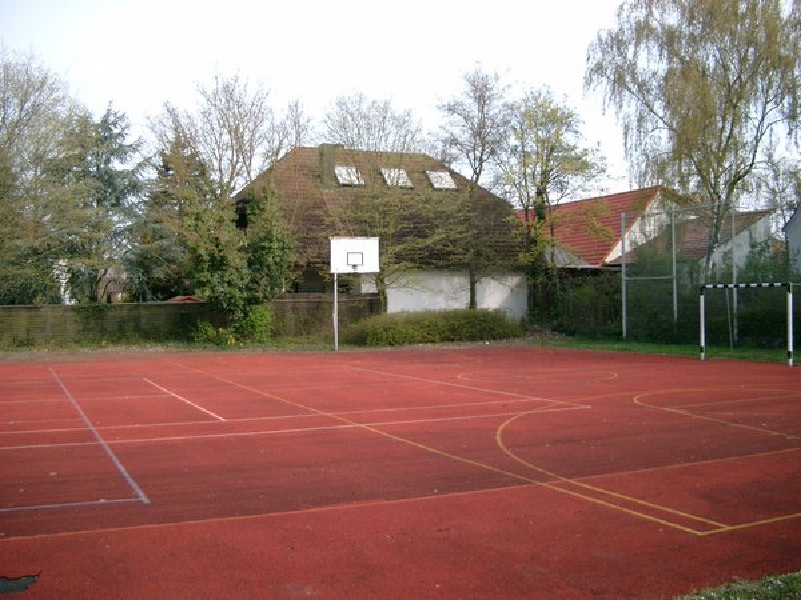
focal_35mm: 37
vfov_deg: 38.7
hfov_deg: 50.1
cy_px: 300
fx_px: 856
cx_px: 400
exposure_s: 1/800
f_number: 2.6
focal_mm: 7.6
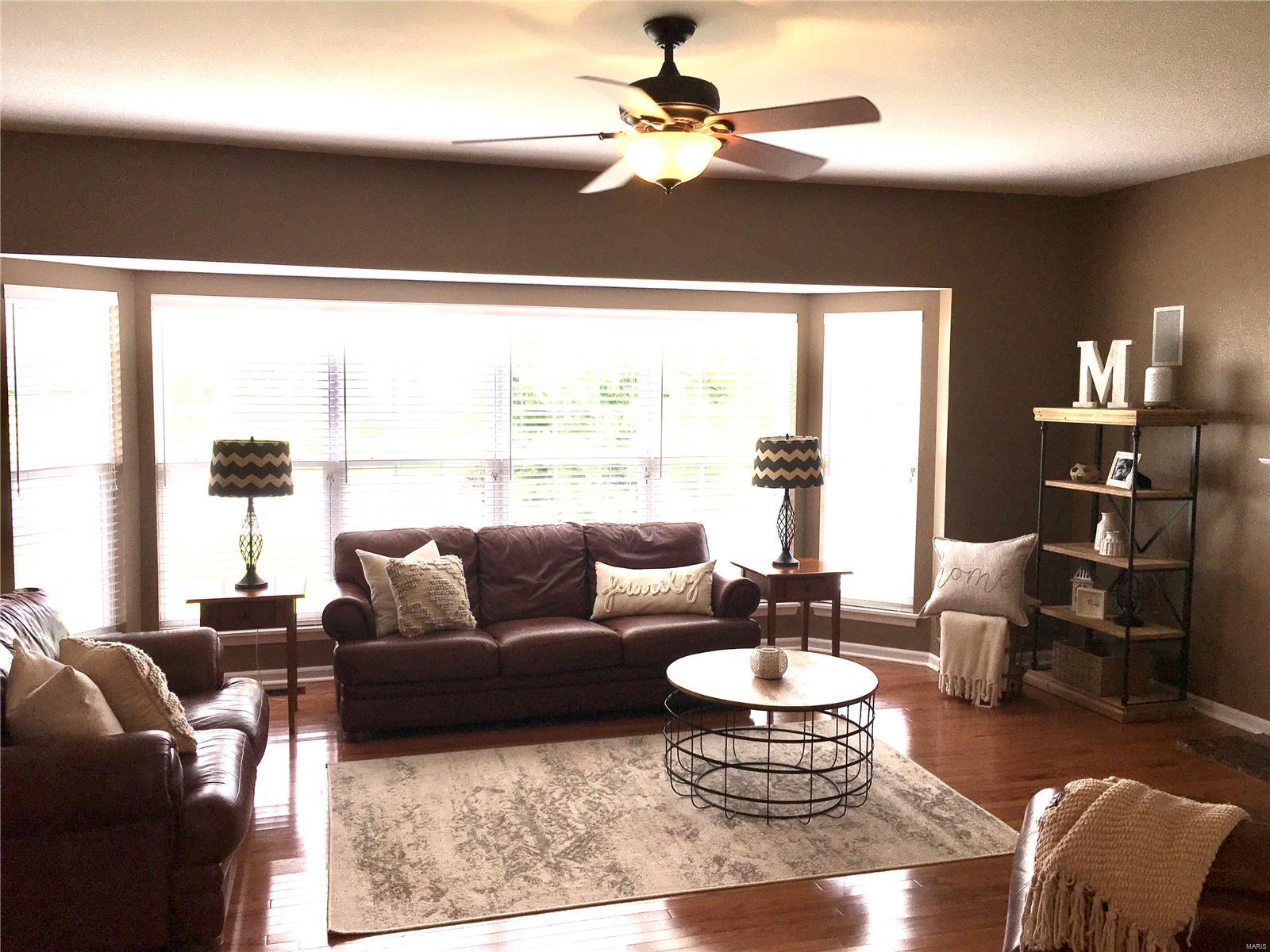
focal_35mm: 29
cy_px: 476
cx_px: 635
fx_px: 1064
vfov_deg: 48.2
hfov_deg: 61.7
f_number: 2.2
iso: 25
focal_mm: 4.15
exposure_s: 1/120
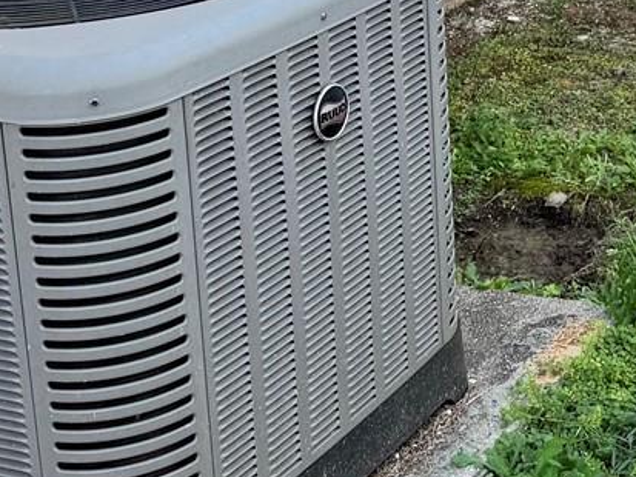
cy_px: -55
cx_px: 750
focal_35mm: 93
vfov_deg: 15.5
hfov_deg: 19.9
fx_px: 1709
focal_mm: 6.76
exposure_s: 1/1721
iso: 80
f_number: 1.78
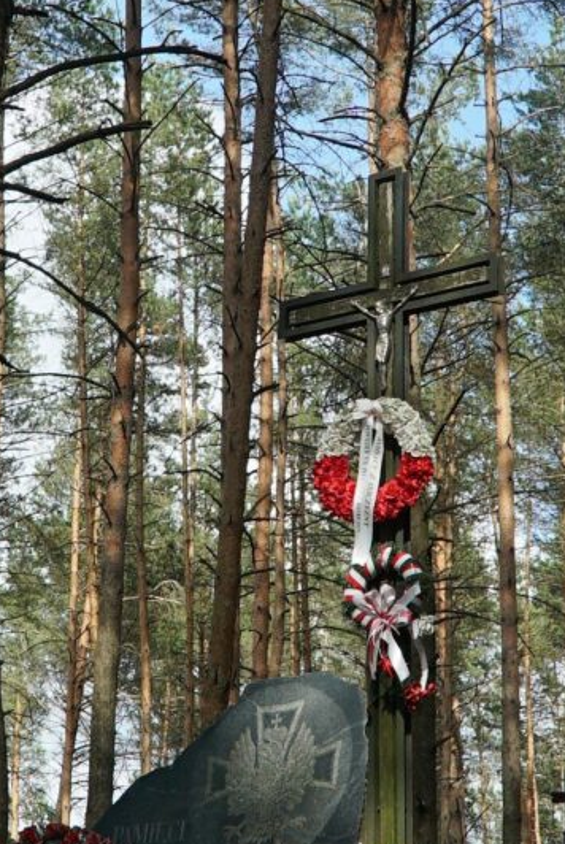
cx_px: 248
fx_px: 1761
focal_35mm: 75
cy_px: 347
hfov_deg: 18.2
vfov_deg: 26.9
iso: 160
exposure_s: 1/250
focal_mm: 26
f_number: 7.1
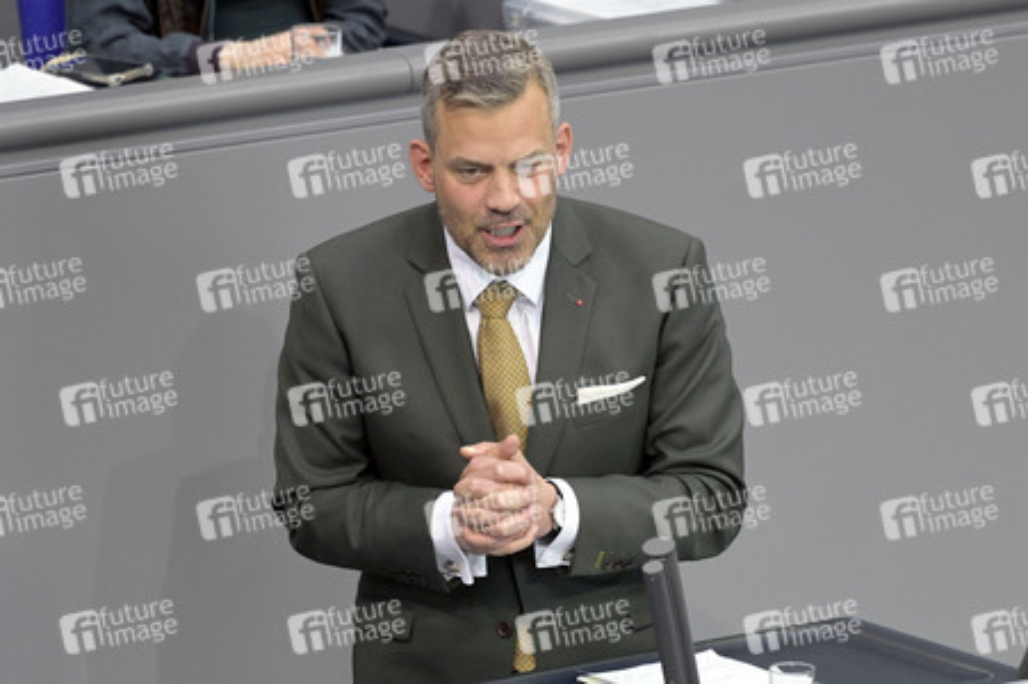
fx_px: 10558
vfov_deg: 3.7
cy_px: 342
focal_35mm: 370
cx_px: 514
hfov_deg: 5.6
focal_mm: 370
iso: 8000
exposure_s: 1/400
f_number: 5.6
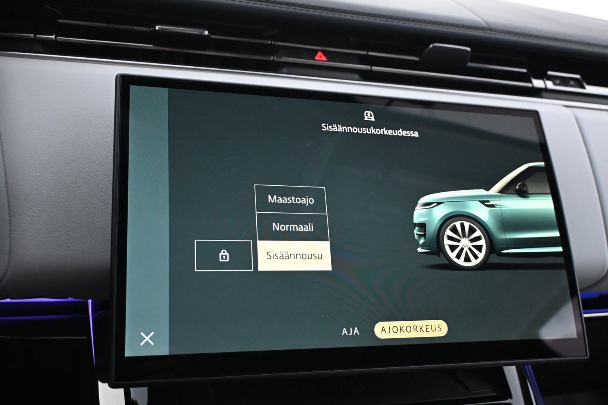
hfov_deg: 52.1
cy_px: 212
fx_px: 622
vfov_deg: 36.1
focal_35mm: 37
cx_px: 316
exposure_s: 1/40
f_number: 4
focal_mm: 22.5
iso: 4000
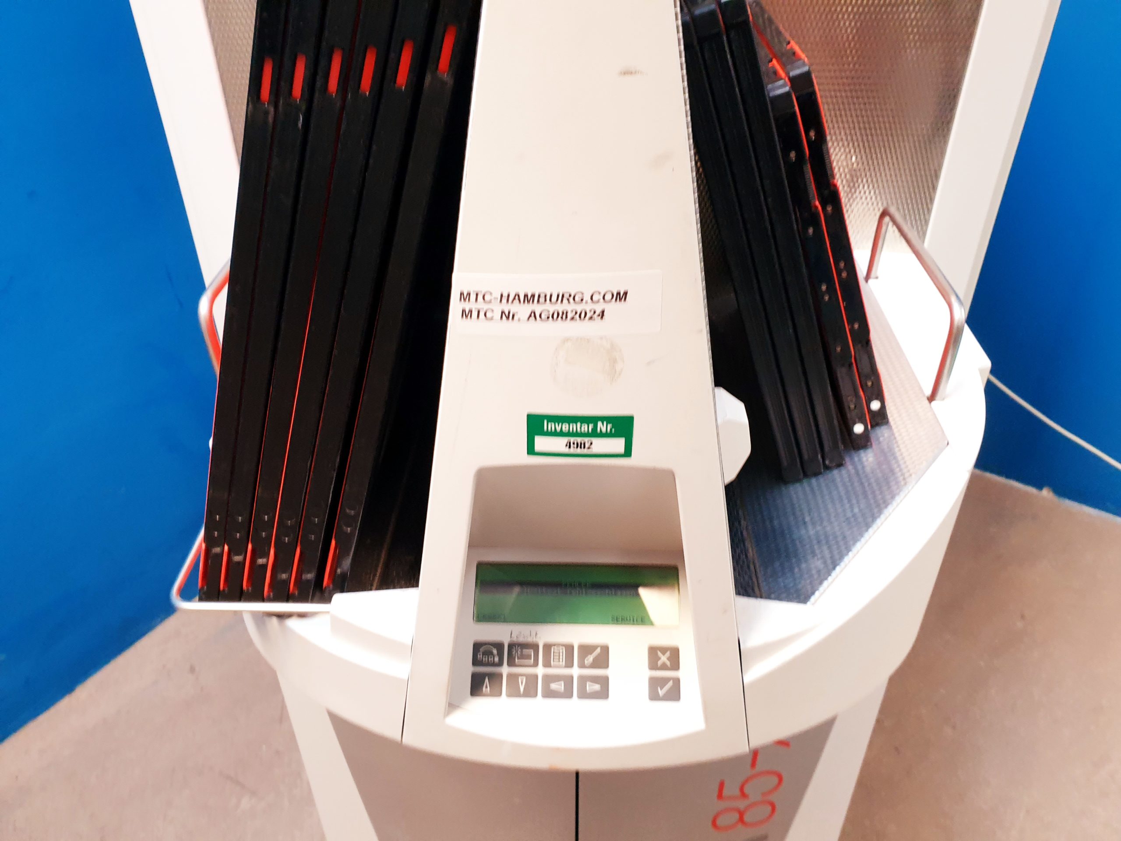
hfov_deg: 67.3
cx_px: 560
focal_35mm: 26
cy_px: 420
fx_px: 842
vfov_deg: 53.1
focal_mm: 4.3
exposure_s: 1/50
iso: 200
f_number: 2.4
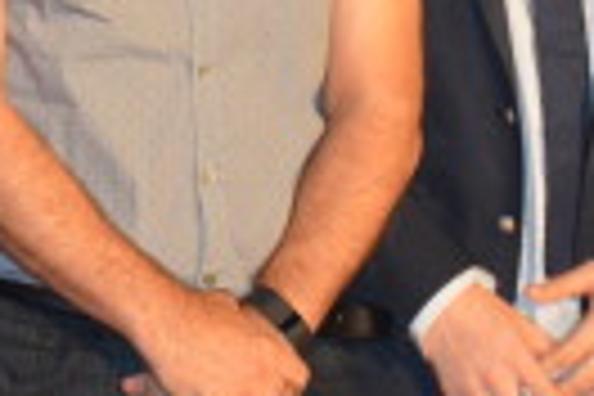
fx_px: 9008
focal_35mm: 546
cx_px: 108
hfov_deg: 3.8
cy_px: -115
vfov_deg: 2.5
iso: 1250
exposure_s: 1/60
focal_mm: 80
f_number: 5.3
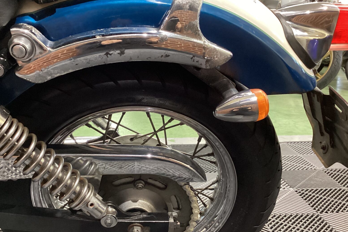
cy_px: 141
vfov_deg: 33.3
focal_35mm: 40
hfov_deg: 48.2
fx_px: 387
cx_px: 143
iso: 400
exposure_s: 1/40
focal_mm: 3.3
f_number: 2.4
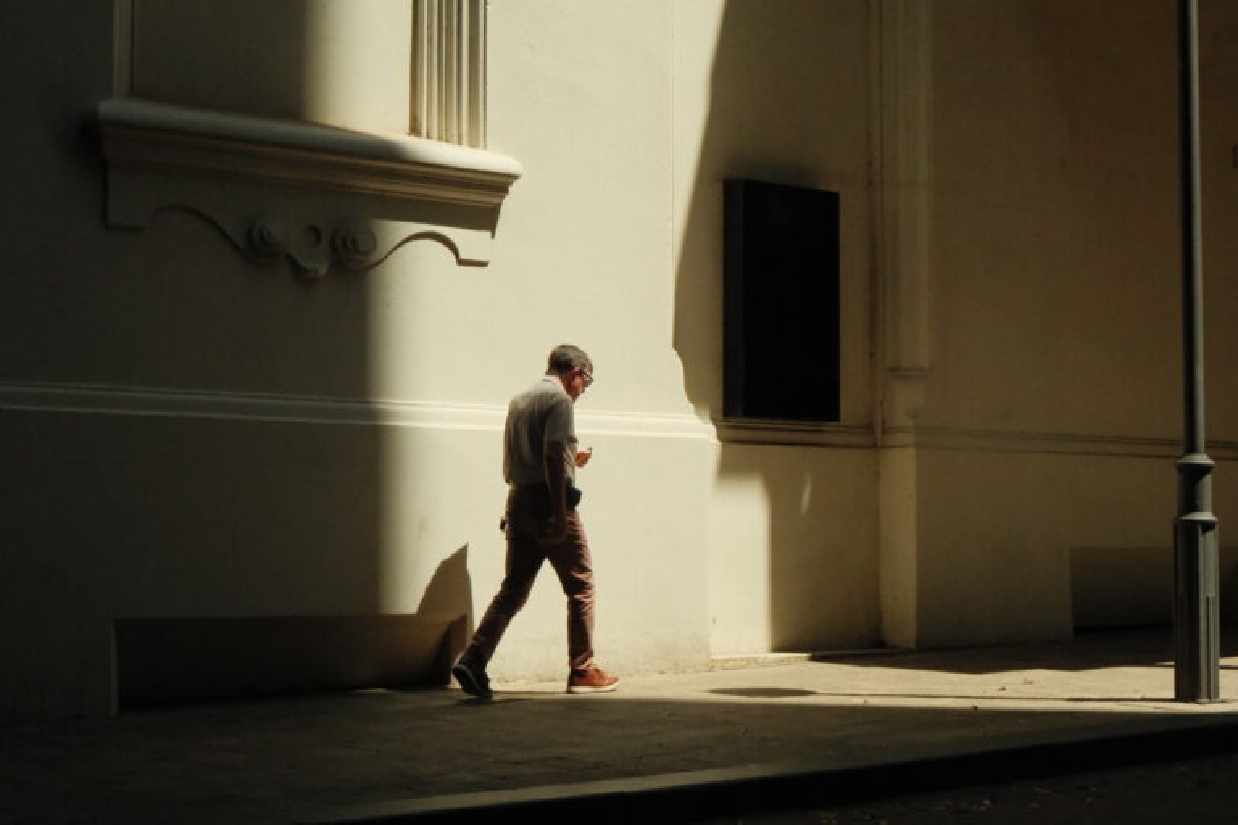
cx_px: 619
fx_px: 2338
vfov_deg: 20.0
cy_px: 412
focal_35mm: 68
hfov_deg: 29.7
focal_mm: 45
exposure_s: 1/2700
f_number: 18
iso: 6400
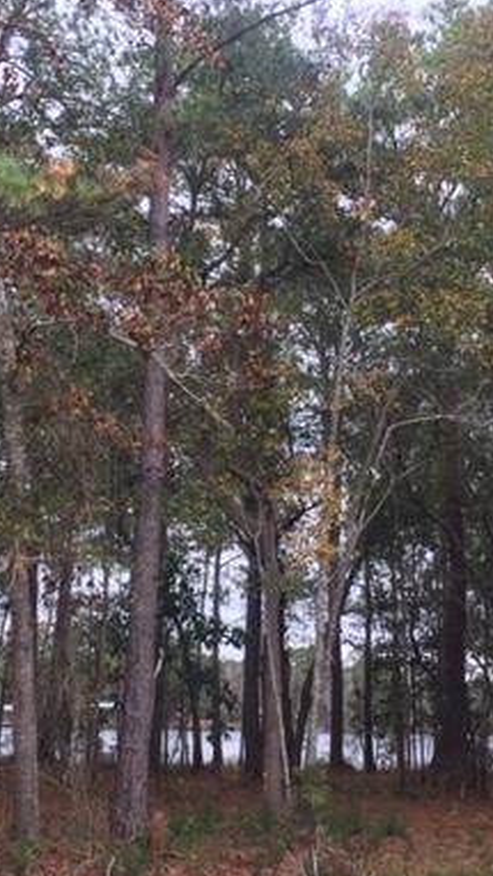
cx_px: 204
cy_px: 461
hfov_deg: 22.6
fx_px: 1231
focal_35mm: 53
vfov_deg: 39.2
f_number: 2.2
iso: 32
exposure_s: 1/60
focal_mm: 4.15
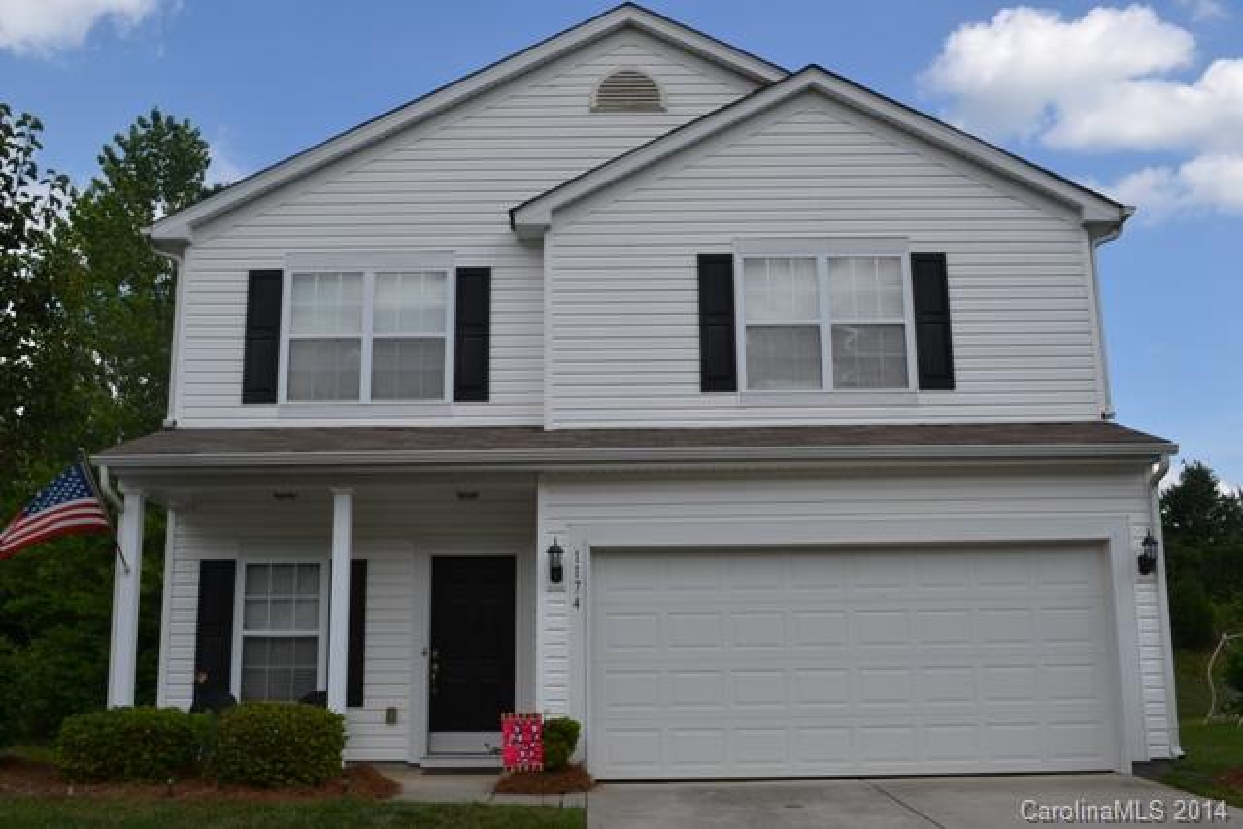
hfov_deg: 53.1
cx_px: 622
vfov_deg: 36.9
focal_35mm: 36
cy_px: 414
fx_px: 1243
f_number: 8
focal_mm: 24
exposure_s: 1/250
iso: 100
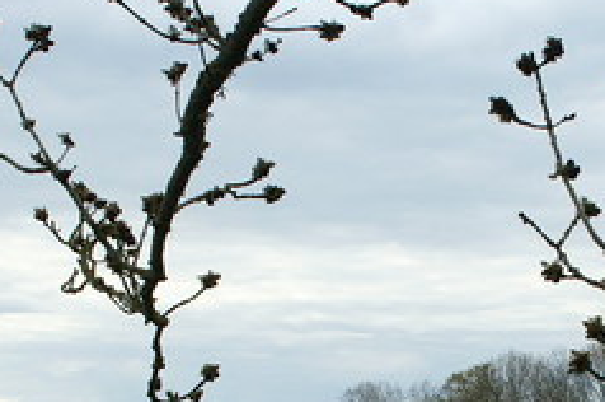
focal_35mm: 106
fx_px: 1779
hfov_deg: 19.1
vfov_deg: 12.6
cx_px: 501
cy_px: 476
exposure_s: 1/250
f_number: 8
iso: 100
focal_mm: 24
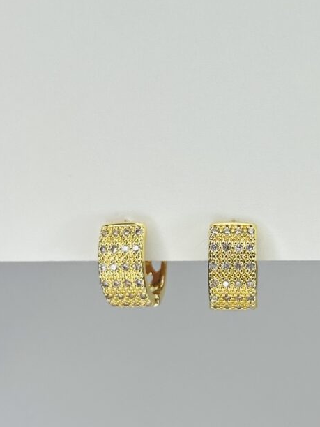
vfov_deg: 53.3
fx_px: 419
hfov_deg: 41.7
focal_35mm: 34
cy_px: 271
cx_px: 180
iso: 50
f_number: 1.5
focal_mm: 5.7
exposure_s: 1/121
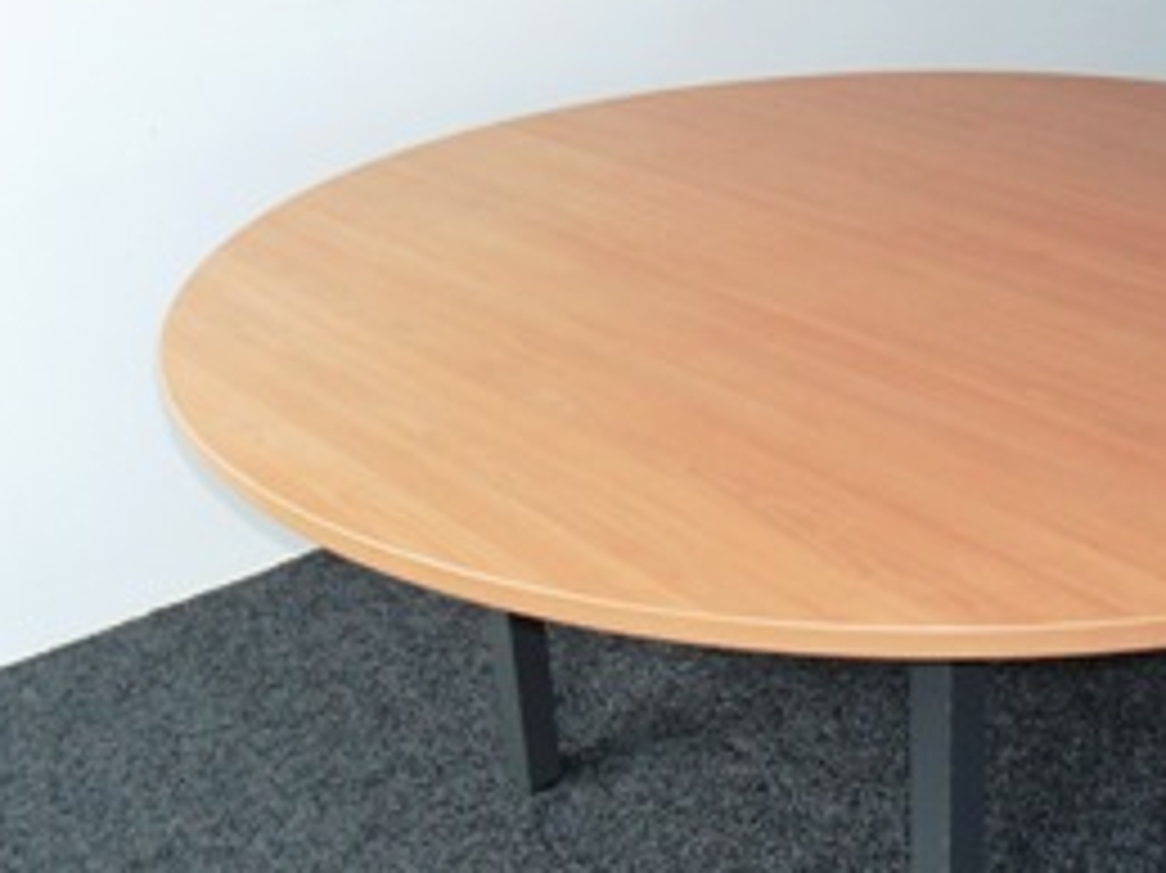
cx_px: 918
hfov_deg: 37.0
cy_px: 490
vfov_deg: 29.1
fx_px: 1683
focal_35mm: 50
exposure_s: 1/45
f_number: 3.5
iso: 200
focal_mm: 4.9
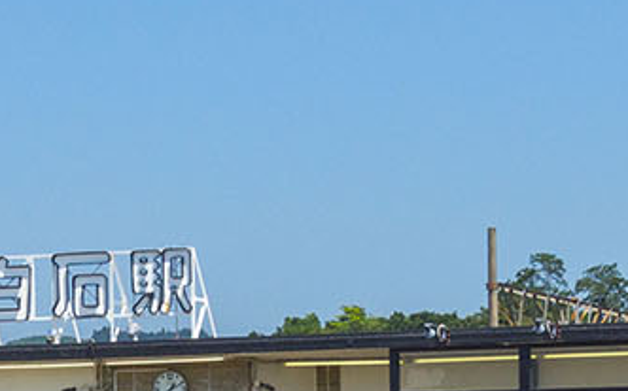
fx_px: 3027
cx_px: 193
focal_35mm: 177
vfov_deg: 7.4
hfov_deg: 11.8
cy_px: 142
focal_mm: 20
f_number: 8
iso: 100
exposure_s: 1/500
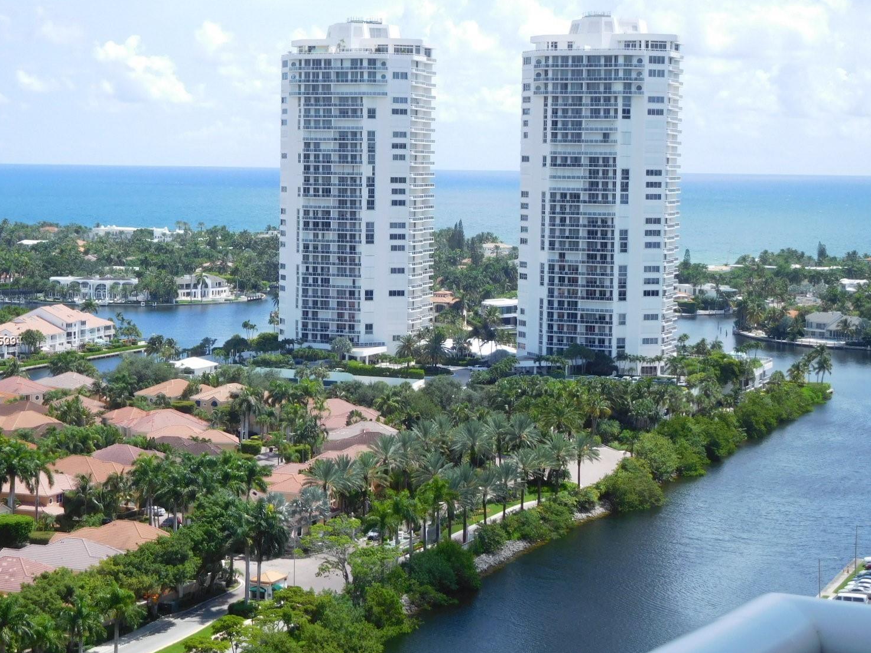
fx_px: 1912
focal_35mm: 76
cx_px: 402
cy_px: 342
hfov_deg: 25.7
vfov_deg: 19.4
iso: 125
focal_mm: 12.5
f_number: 4.5
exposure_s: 1/640
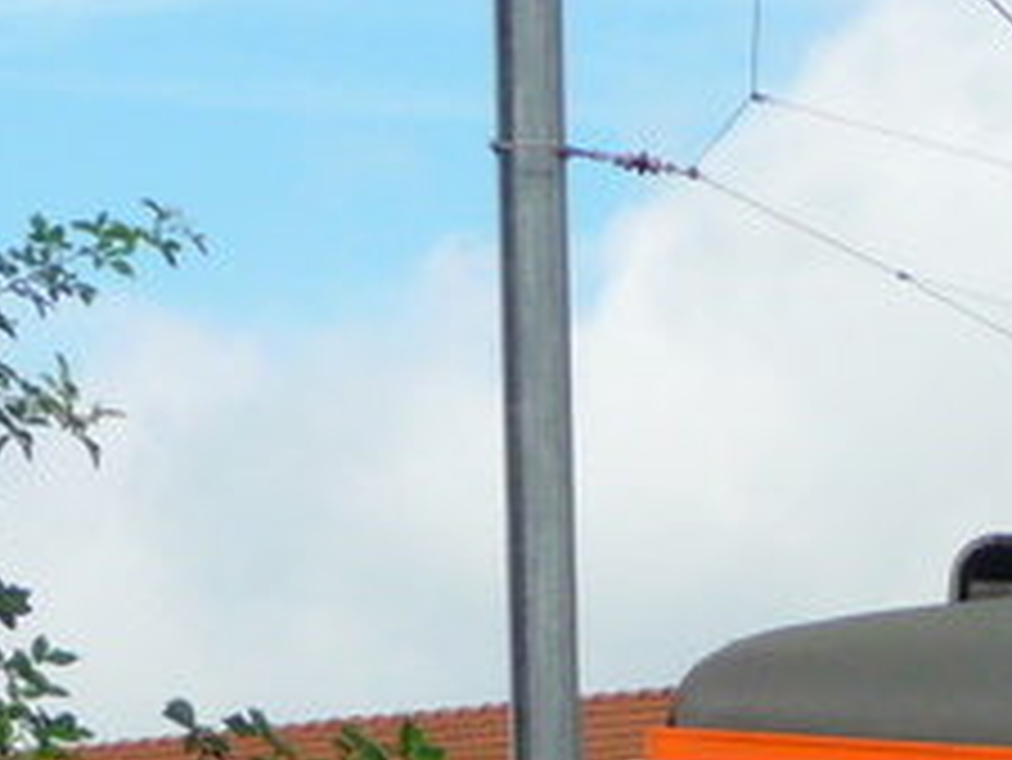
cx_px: 1439
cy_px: 1129
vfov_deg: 5.0
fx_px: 8717
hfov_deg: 6.6
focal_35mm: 298
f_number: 4.5
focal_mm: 11.3
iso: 100
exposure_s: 1/640
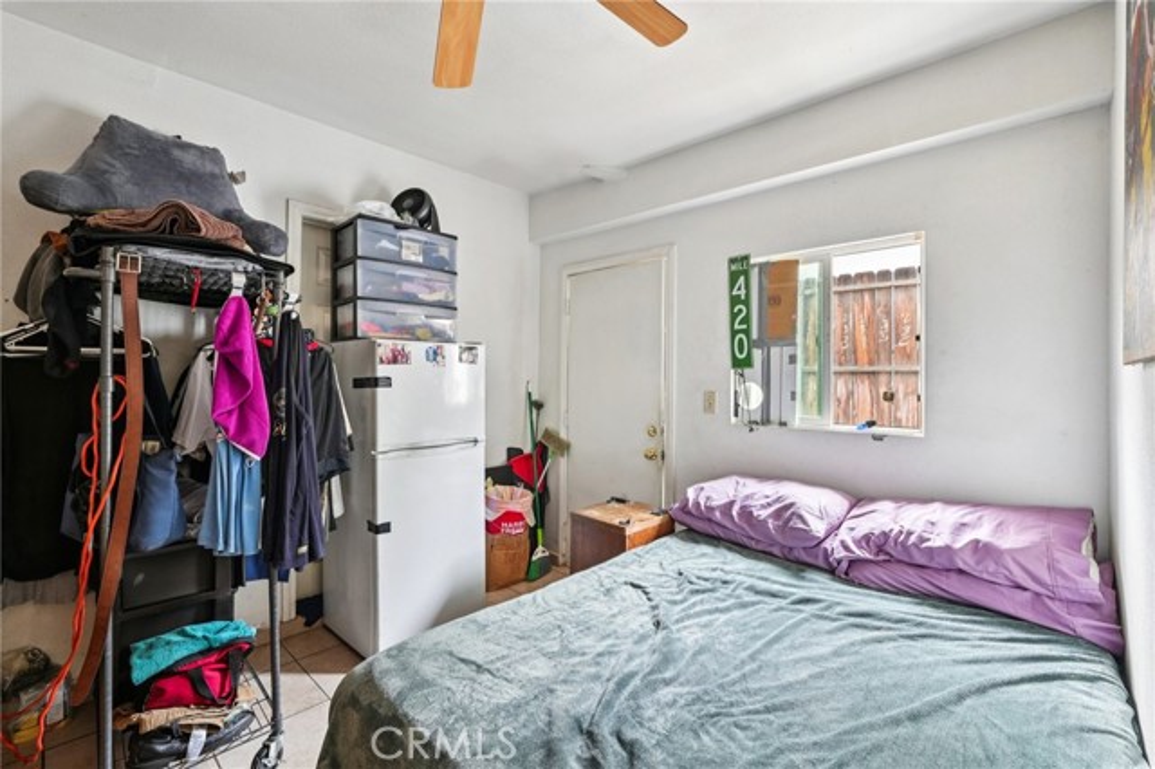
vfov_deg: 73.7
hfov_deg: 96.8
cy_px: 384
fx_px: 513
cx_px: 578
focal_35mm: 16
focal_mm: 16
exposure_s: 1/3.33
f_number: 8
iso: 400
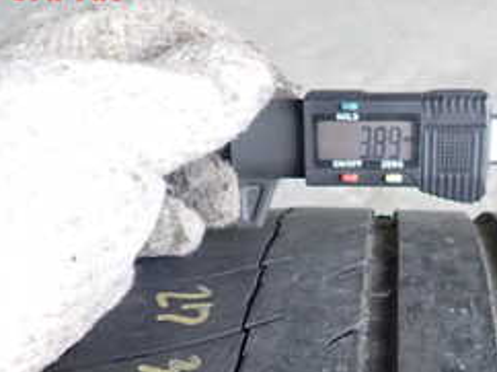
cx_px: 364
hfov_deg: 30.8
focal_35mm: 62
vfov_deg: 22.1
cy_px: 423
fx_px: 889
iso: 160
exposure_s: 1/60
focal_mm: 4.5
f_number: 2
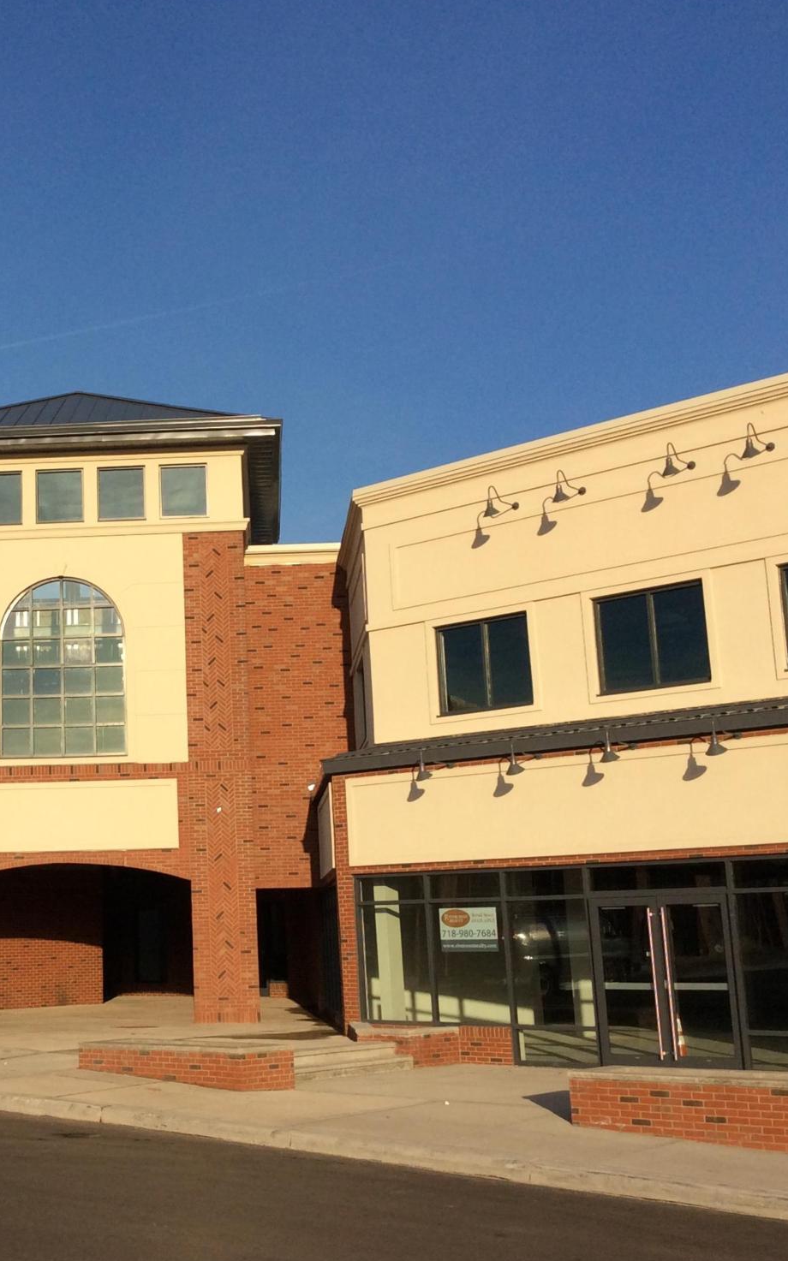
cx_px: 128
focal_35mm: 46
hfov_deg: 27.3
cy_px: 635
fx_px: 1581
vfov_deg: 43.5
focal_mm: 3.3
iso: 32
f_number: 2.4
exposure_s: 1/2045
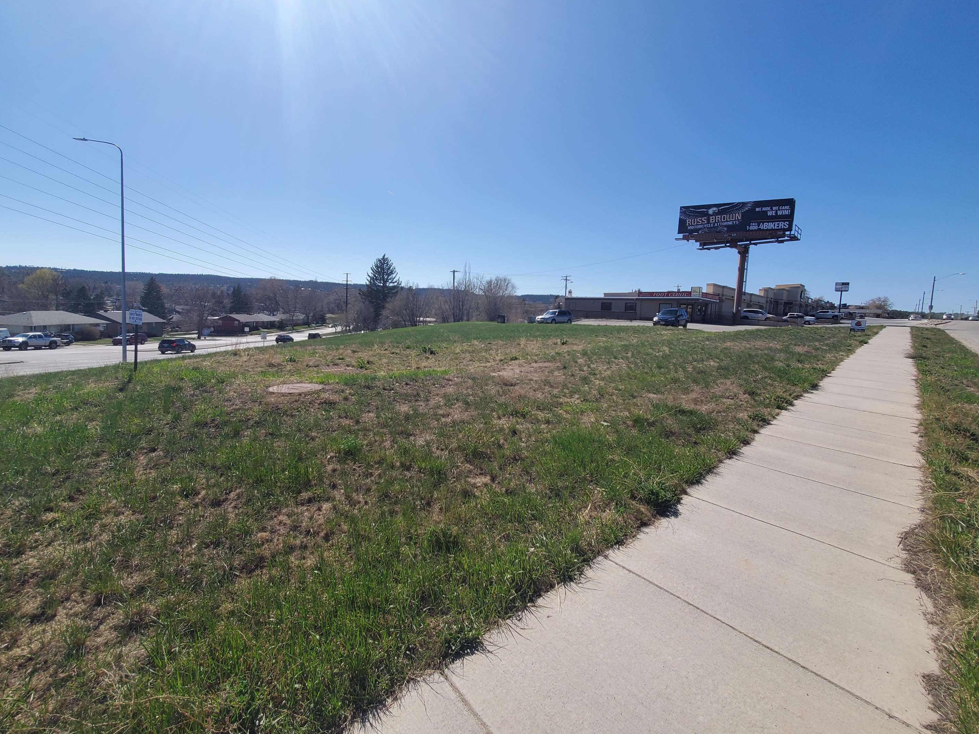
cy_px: 343
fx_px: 396
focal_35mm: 14
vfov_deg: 85.6
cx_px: 493
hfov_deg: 102.1
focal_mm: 1.8
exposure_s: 1/1328
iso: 50
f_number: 2.2
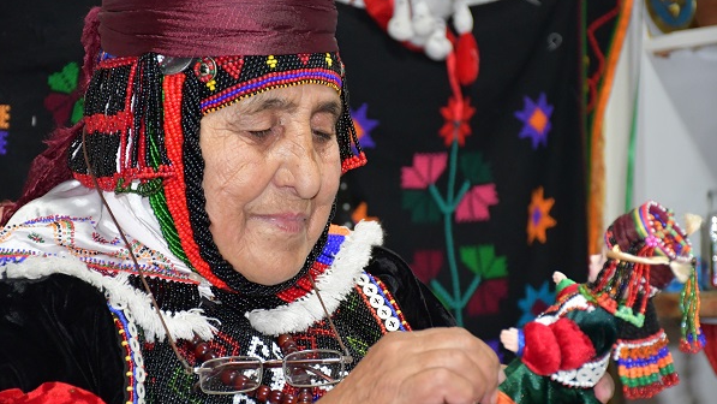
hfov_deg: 18.2
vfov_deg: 10.3
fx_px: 2244
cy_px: 224
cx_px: 359
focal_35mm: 118
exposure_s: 1/60
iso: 4500
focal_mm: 75
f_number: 5
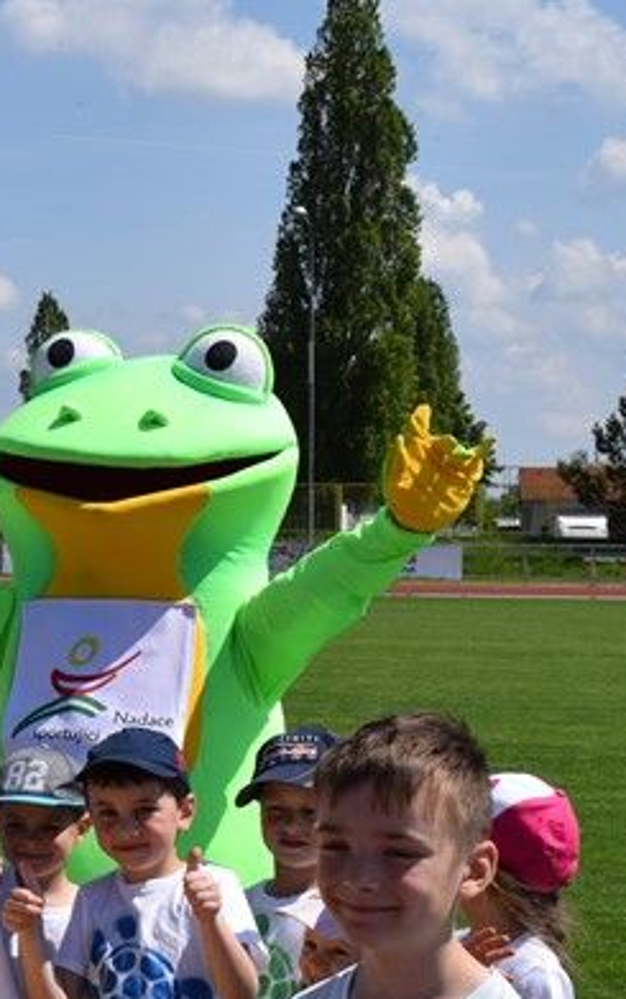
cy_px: 627
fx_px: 2616
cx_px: -439
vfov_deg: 21.6
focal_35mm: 96
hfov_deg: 12.6
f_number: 11
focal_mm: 24
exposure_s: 1/500
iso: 200
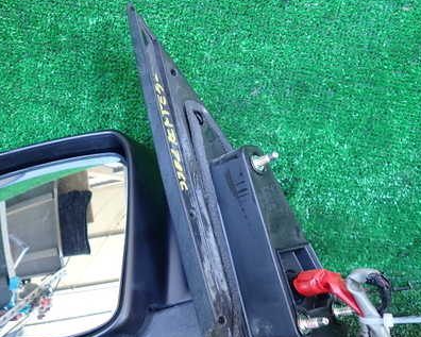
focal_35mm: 37
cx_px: 149
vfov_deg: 39.9
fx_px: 461
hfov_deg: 48.4
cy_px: 206
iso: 200
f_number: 2
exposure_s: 1/30
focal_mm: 4.5
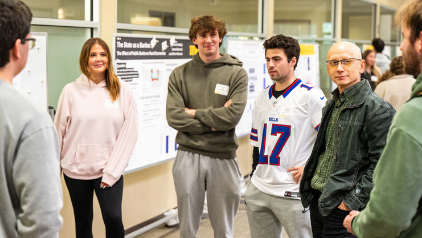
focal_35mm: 76
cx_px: 209
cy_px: 116
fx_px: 851
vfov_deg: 15.9
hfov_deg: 27.9
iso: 3200
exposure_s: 1/200
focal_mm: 70
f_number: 3.5
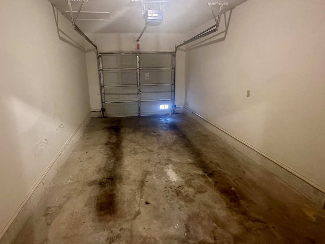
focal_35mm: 19
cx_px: 145
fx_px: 178
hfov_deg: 84.3
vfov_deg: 68.5
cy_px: 110
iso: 800
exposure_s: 1/40
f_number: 2.2
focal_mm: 2.22
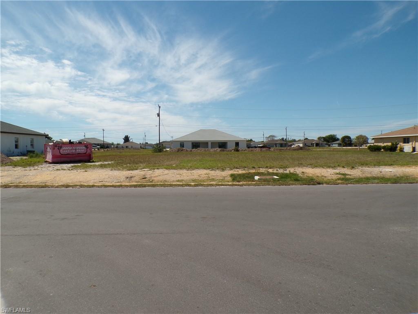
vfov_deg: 56.8
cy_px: 157
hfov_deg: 71.6
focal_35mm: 24
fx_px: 290
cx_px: 209
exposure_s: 1/680
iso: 100
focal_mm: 4.3
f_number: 5.8
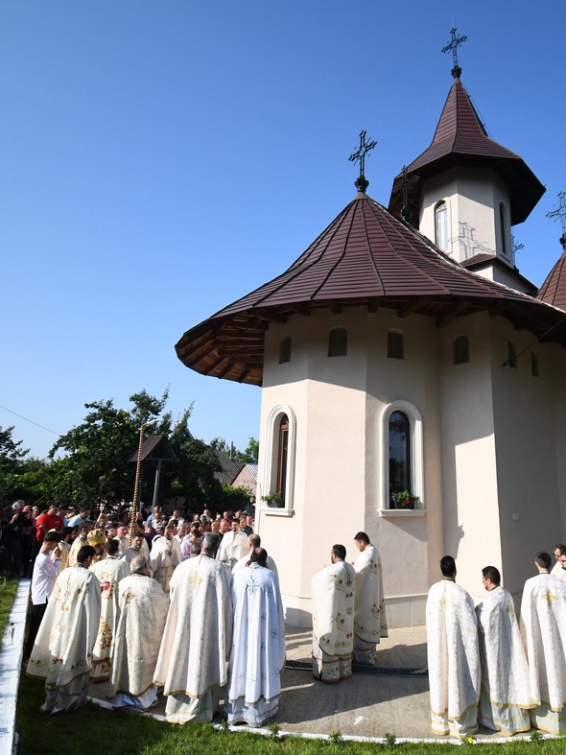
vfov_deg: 76.4
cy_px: 372
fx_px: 480
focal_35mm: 22
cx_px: 372
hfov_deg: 59.8
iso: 800
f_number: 4.5
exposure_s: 1/5000
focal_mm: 10
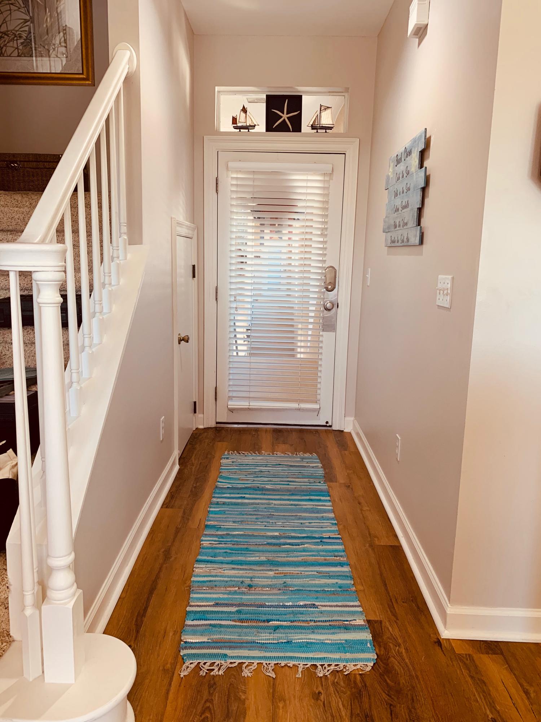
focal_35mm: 26
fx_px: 542
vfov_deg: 67.3
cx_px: 270
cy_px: 361
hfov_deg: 53.1
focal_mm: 4.25
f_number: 1.8
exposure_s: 1/60
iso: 100
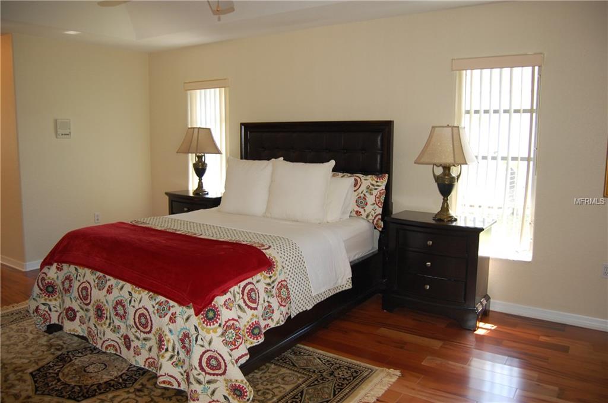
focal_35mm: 27
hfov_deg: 67.4
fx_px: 455
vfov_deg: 47.8
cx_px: 304
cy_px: 202
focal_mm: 18
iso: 400
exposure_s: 1/60
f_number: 3.5
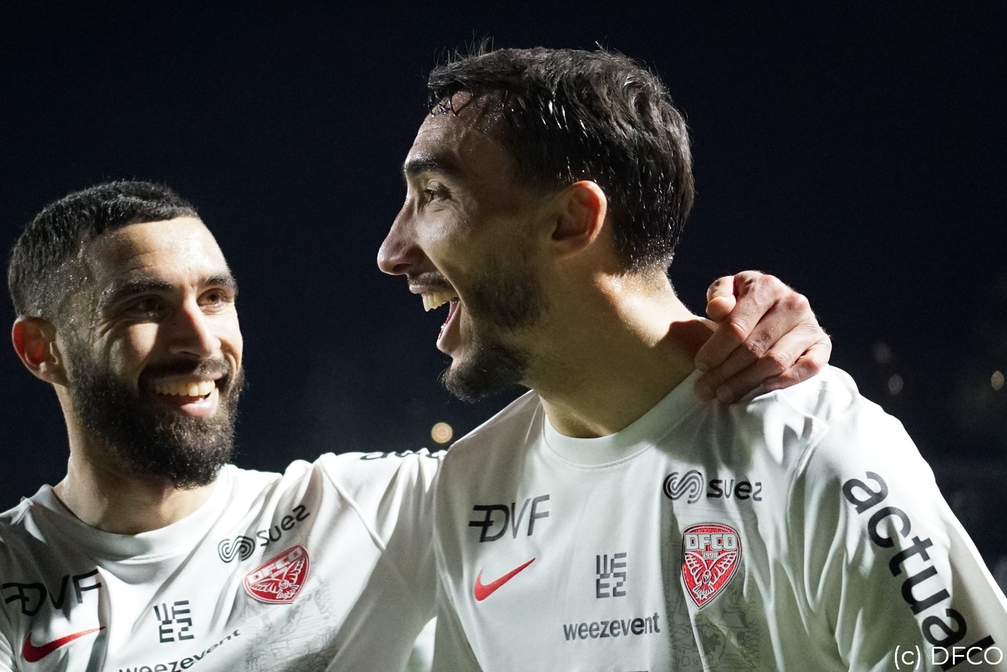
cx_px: 504
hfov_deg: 19.4
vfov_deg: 13.1
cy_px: 336
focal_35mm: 105
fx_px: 2938
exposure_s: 1/320
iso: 12800
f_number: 4.5
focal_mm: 70
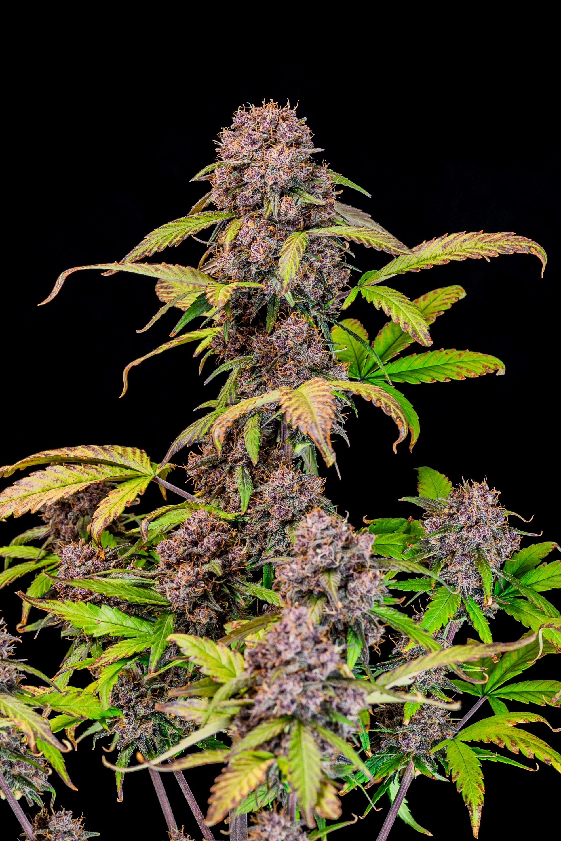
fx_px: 2360
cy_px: 458
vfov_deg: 20.2
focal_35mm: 101
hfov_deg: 13.6
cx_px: 244
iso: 80
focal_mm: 50
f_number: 7.1
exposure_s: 1/5
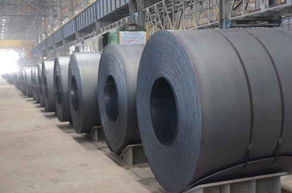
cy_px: 96
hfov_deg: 33.5
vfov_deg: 22.5
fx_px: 485
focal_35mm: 60
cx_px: 146
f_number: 5.6
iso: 4000
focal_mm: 40
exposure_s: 1/60
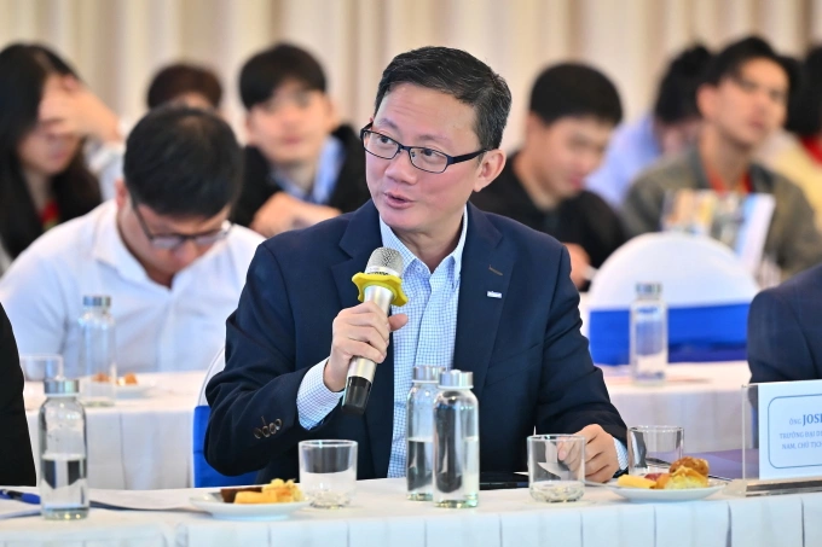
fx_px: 5296
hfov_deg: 8.9
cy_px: 274
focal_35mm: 232
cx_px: 411
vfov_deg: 5.9
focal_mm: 155
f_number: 2.8
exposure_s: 1/200
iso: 2000
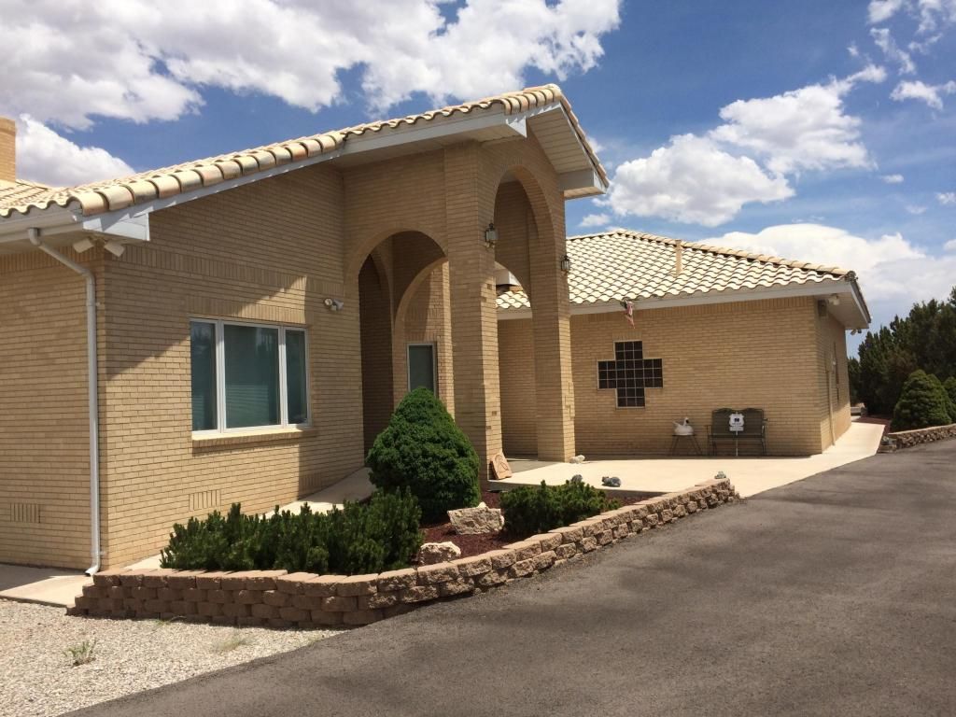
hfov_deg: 61.7
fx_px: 801
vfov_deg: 48.2
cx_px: 478
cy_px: 358
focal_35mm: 29
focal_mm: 4.15
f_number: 2.2
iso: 32
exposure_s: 1/3731
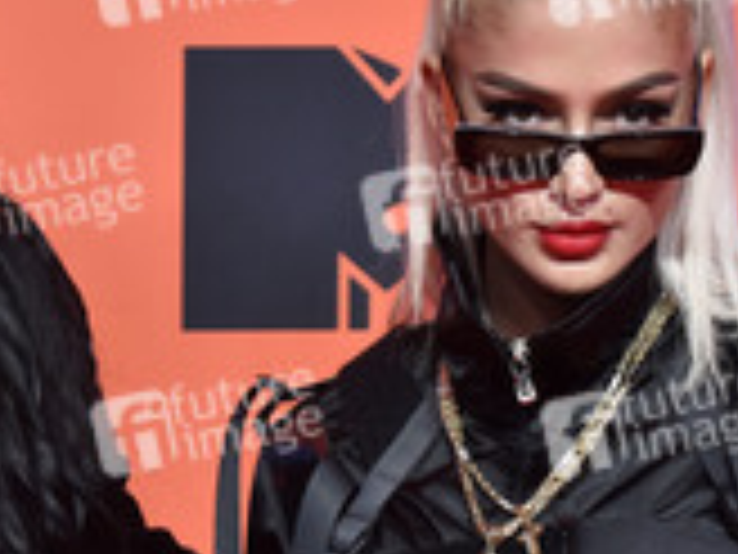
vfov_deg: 2.8
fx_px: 11257
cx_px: 88
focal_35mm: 528
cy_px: 311
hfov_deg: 3.8
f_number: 3.5
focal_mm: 200
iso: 2000
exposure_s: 1/250
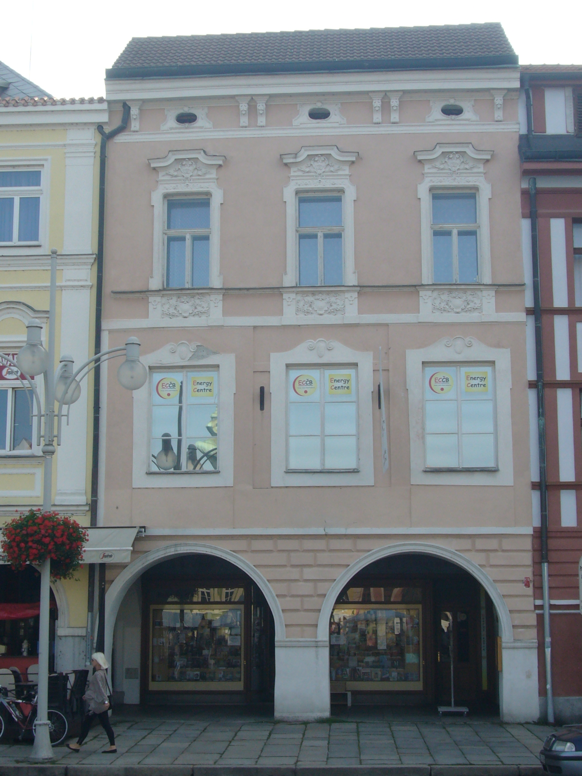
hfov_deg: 23.3
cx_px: 291
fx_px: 1412
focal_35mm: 63
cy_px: 388
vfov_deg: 30.7
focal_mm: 7.5
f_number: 7.1
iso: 80
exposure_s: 1/125
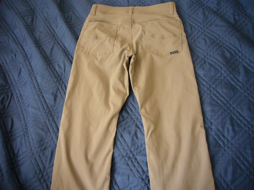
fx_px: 205
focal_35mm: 28
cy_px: 95
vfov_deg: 49.7
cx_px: 127
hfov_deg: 63.4
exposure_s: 1/8
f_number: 2.8
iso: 200
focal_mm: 4.6
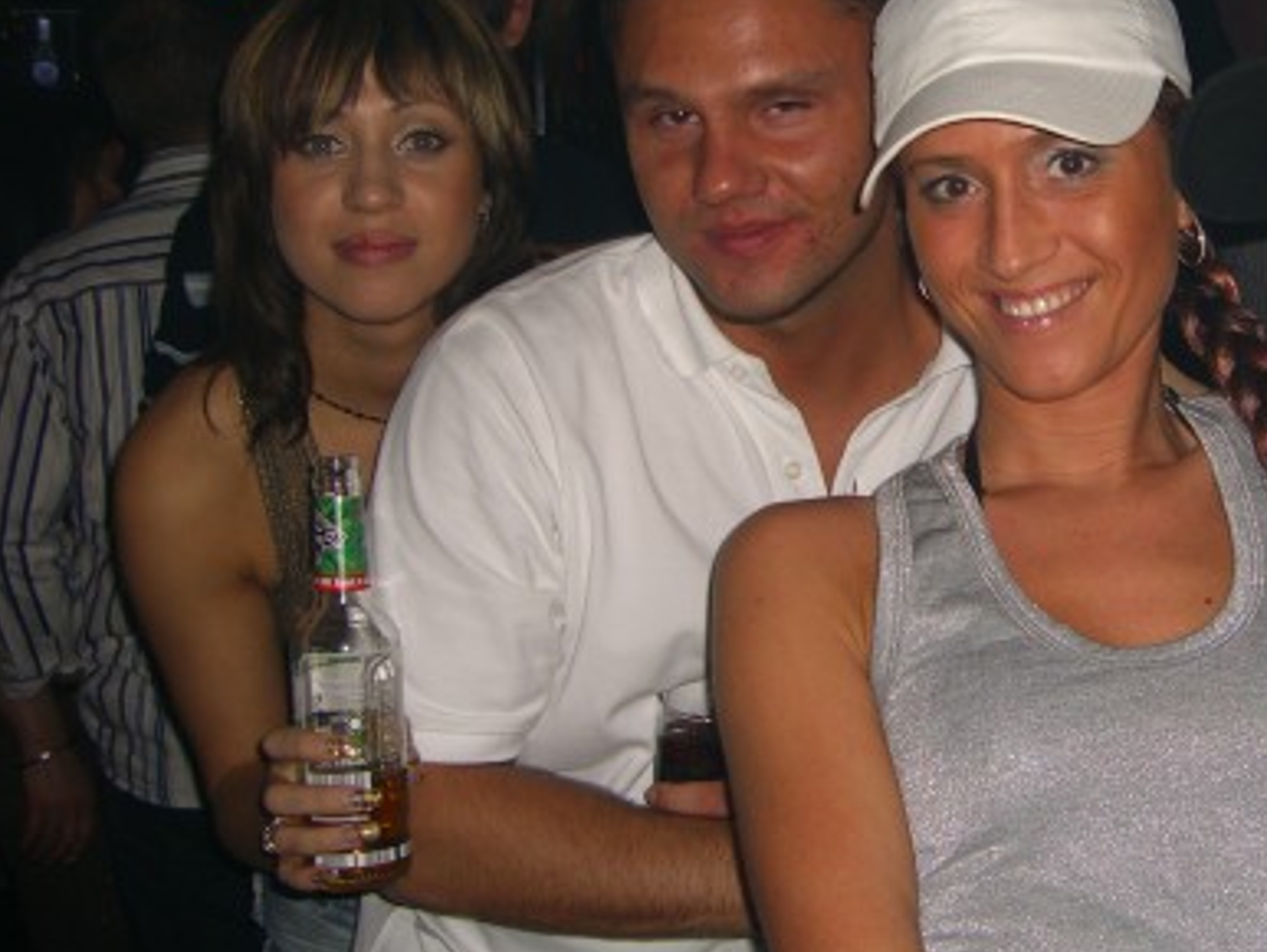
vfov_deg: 24.8
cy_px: 338
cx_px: 981
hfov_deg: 32.0
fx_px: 2161
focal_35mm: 59
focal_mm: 7.9
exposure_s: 1/60
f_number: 2.8
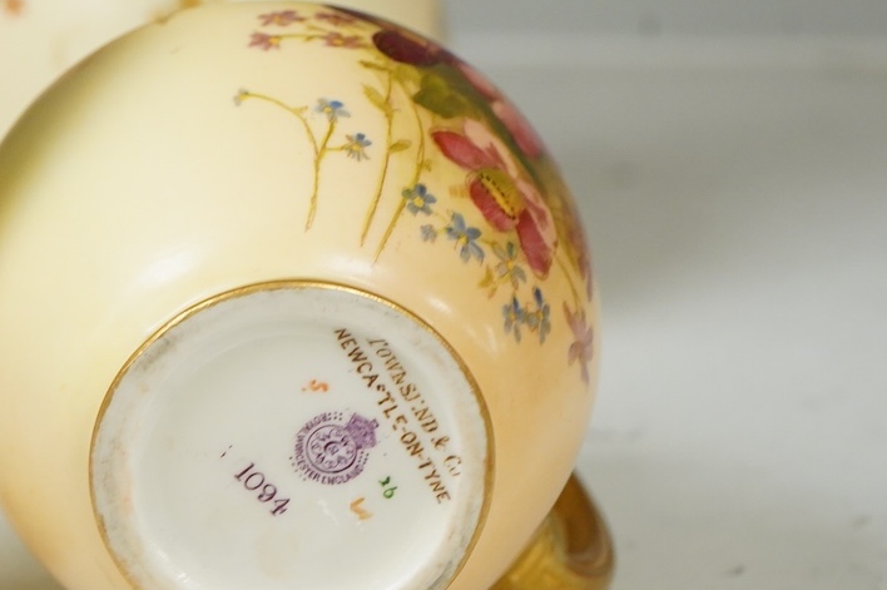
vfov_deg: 8.0
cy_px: 16
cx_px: 115
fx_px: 4186
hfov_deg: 12.0
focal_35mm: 170
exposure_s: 1/80
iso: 2500
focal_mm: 70
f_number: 8
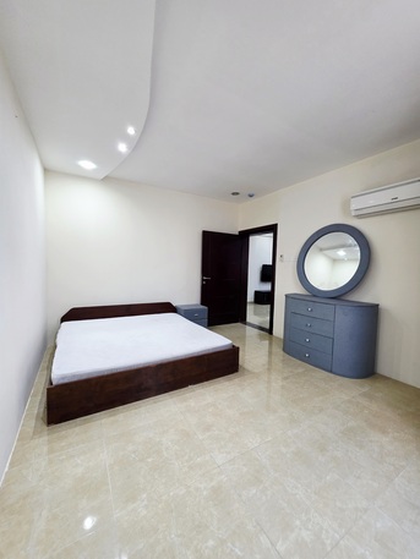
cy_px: 280
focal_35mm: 13
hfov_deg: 89.9
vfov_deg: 106.2
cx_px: 210
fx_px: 210
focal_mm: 2.2
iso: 250
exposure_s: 1/50.3
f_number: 1.9
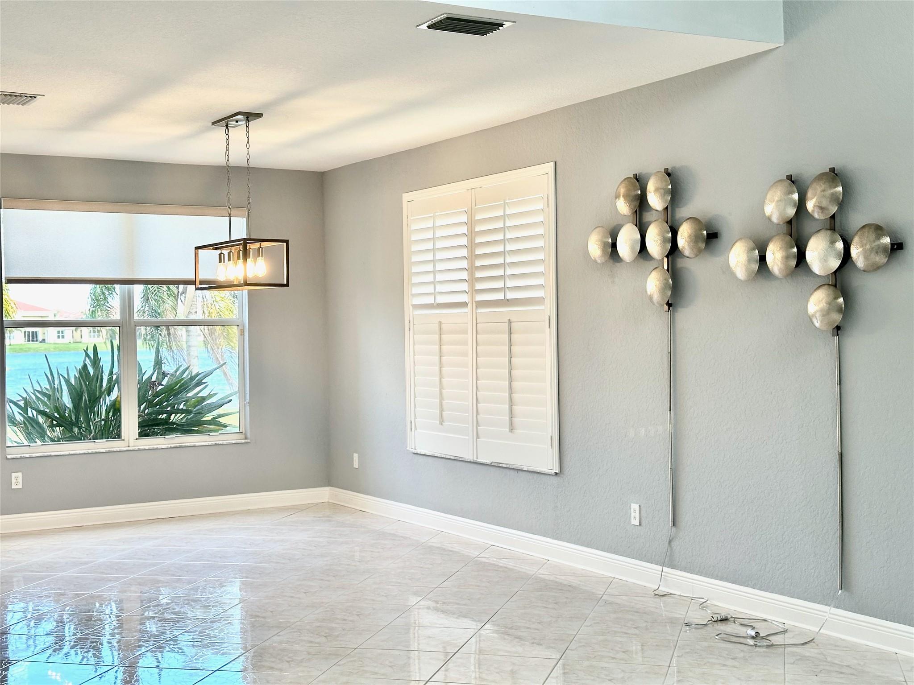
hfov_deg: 39.7
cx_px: 457
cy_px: 342
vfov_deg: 30.3
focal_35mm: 48
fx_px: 1267
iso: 64
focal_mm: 6.86
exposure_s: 1/120
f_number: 1.78
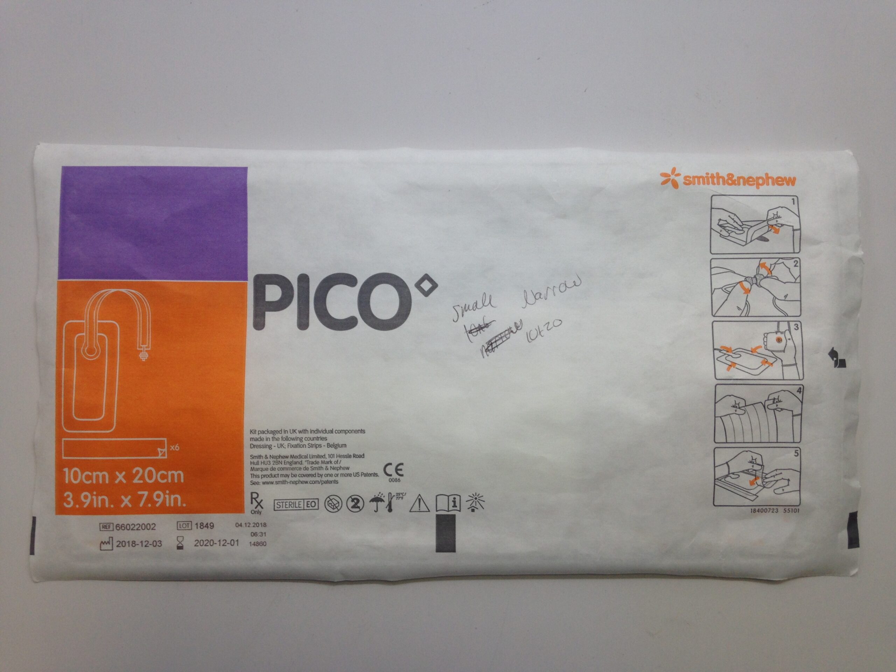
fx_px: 854
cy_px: 336
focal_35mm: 33
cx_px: 448
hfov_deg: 55.4
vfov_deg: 42.9
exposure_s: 1/60
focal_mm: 4.12
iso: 50
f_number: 2.4
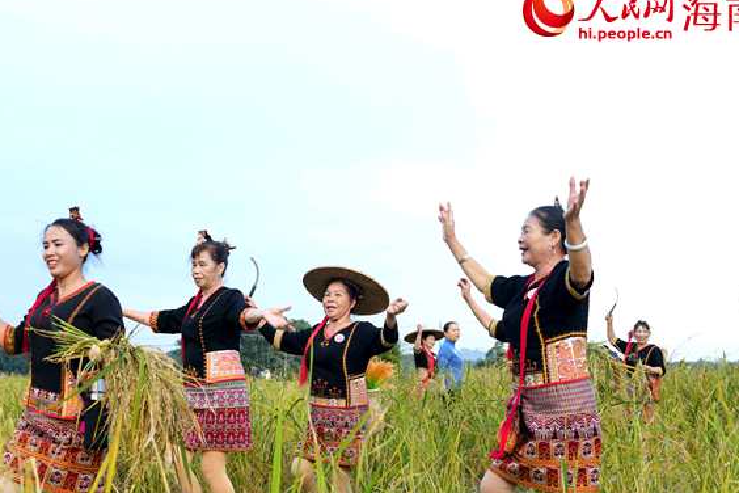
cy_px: 309
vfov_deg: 30.4
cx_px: 266
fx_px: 903
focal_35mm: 44
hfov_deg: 44.1
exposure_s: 1/320
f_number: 4
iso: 400
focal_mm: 31
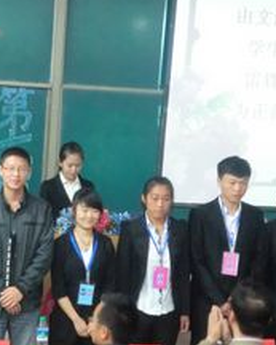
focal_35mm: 89
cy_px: 189
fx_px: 908
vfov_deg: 21.5
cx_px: 54
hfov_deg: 17.1
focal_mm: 8.46
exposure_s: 1/15
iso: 800
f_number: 3.4
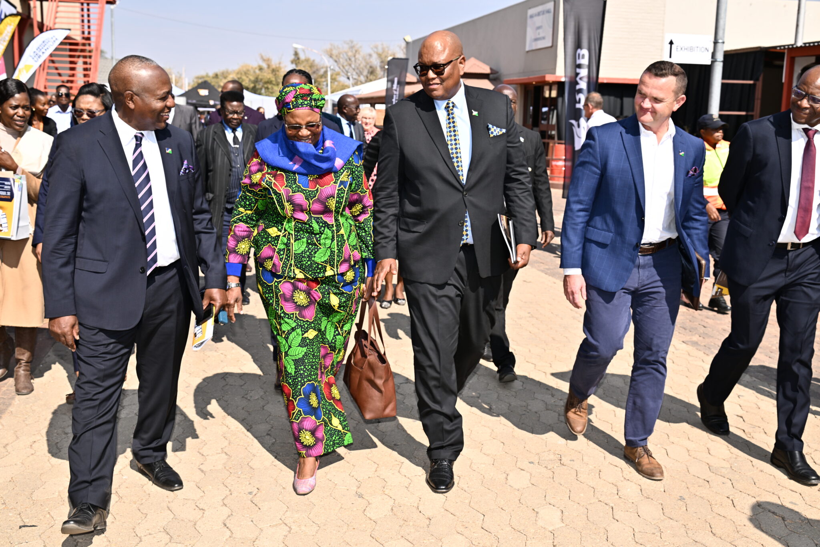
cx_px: 410
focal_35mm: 38
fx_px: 865
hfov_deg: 50.7
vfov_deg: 35.0
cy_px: 274
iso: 64
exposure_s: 1/250
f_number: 5.6
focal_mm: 38
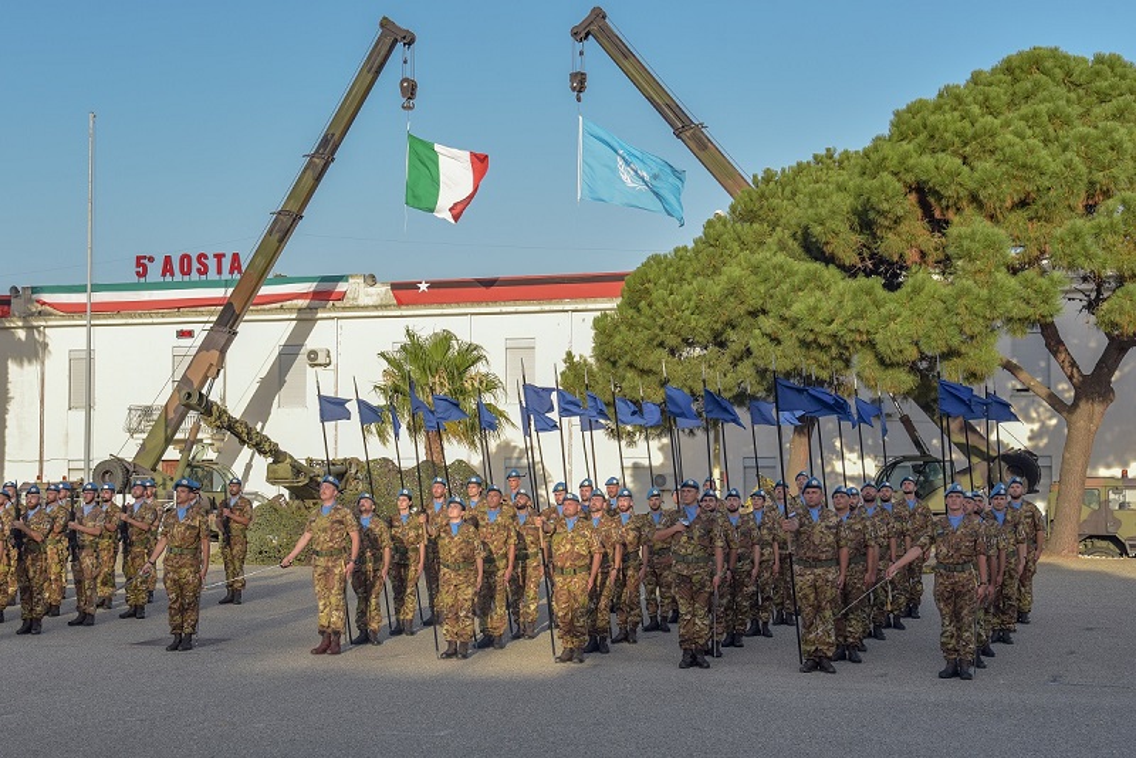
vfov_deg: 30.5
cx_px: 568
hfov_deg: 44.5
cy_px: 379
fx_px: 1389
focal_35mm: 44
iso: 160
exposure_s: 1/200
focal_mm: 44
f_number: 6.3
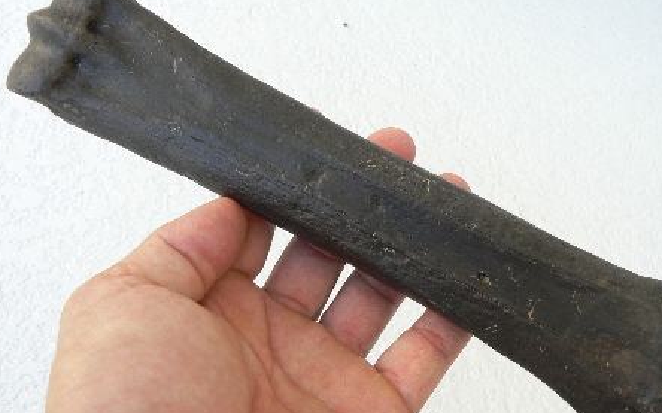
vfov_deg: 29.8
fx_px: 775
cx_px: 350
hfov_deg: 46.2
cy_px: 201
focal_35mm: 43
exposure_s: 1/60
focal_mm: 6
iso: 80
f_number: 3.2
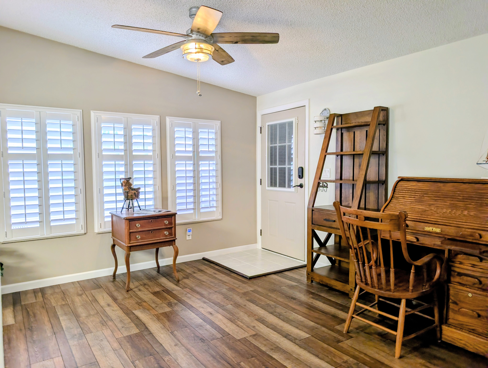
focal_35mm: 24
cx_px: 244
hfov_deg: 71.5
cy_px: 184
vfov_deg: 56.9
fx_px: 339
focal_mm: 6.9
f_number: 1.68
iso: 21
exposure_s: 1/23.8
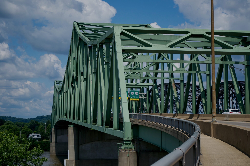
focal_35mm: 82
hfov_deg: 24.6
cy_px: 83
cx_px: 125
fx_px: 573
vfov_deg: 16.6
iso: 100
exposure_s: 1/640
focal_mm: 55
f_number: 5.6
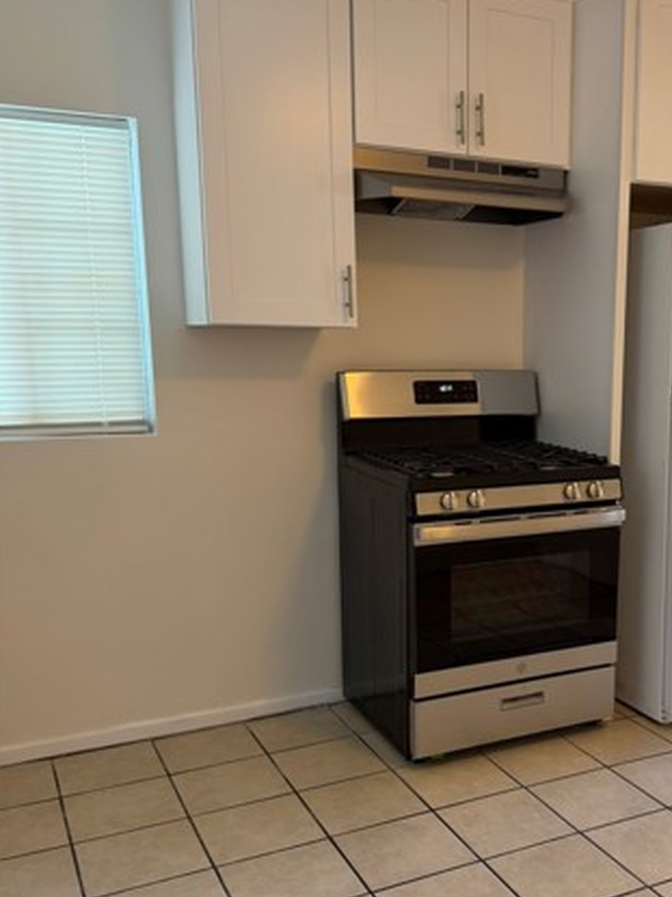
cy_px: 540
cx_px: 506
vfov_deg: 49.8
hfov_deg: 37.7
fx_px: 958
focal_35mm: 37
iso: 200
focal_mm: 6.76
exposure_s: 1/120
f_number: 1.78
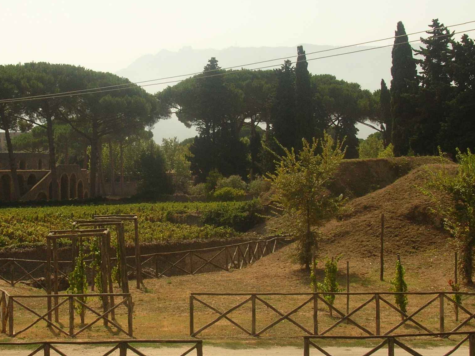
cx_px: 169
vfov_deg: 20.4
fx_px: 987
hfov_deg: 26.9
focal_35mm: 72
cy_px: 180
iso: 50
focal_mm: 8
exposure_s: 1/256
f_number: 6.4
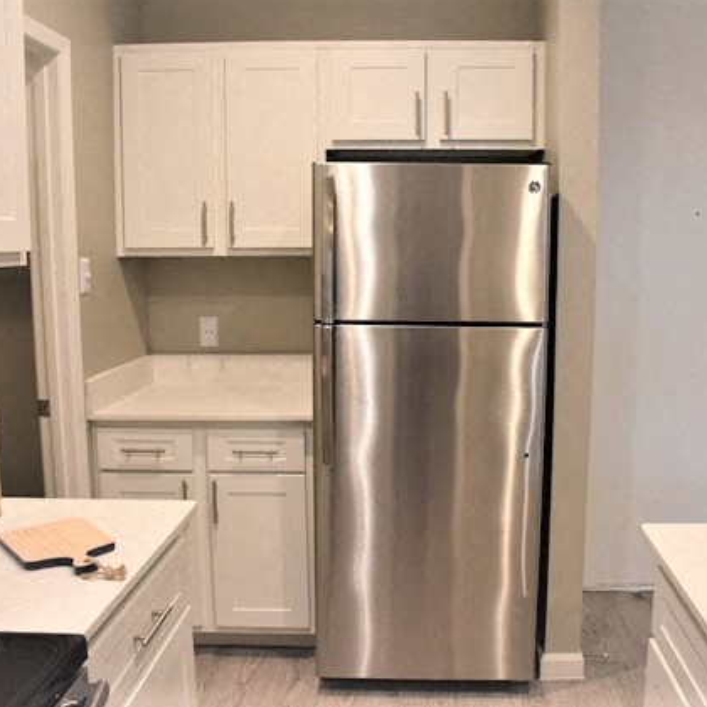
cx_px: 421
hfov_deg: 47.0
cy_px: 351
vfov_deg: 47.2
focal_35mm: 35
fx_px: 809
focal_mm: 18
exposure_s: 1/60
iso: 900
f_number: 4
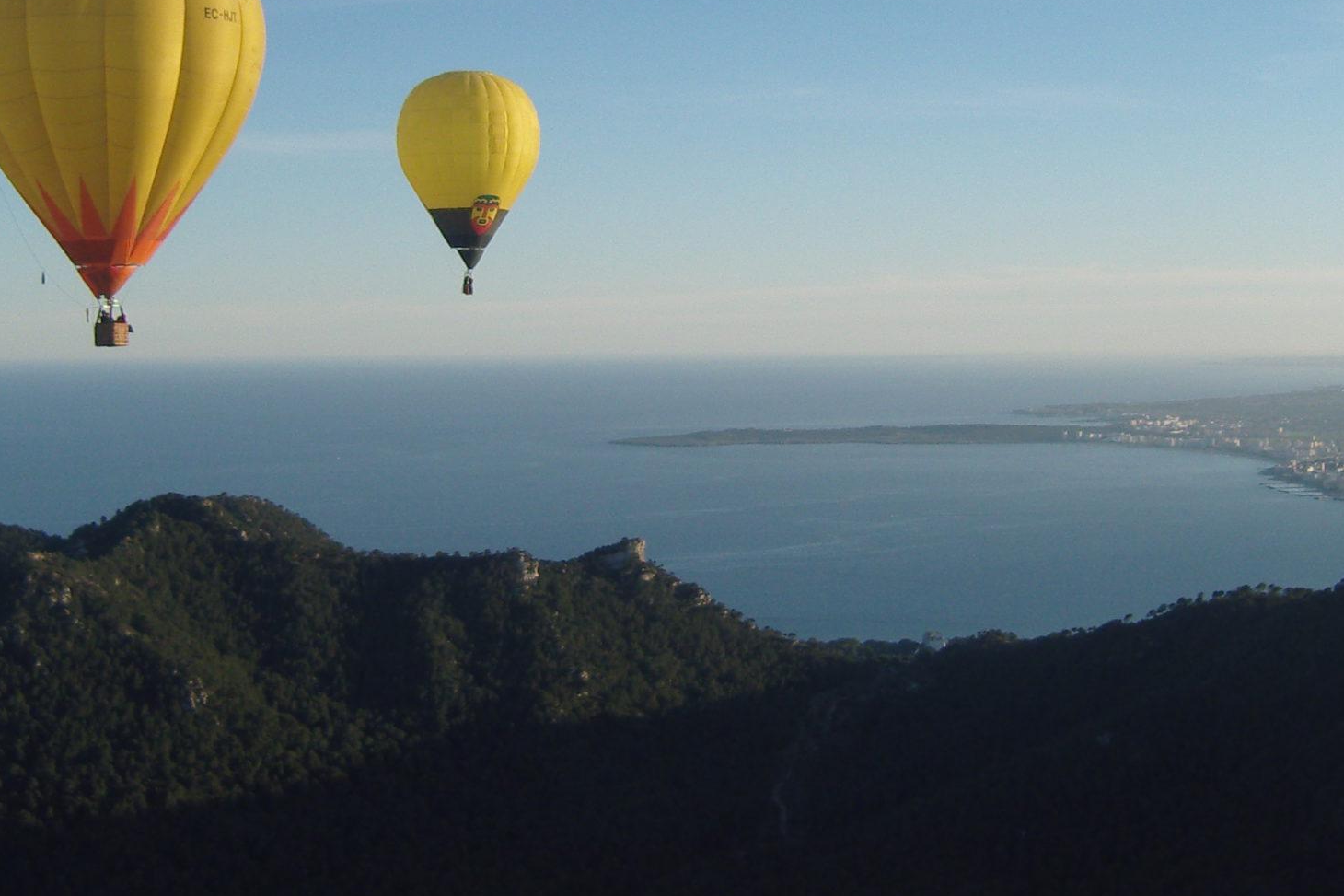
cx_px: 675
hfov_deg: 32.4
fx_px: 2314
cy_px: 310
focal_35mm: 62
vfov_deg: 21.8
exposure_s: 1/250
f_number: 7
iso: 100
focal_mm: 7.3
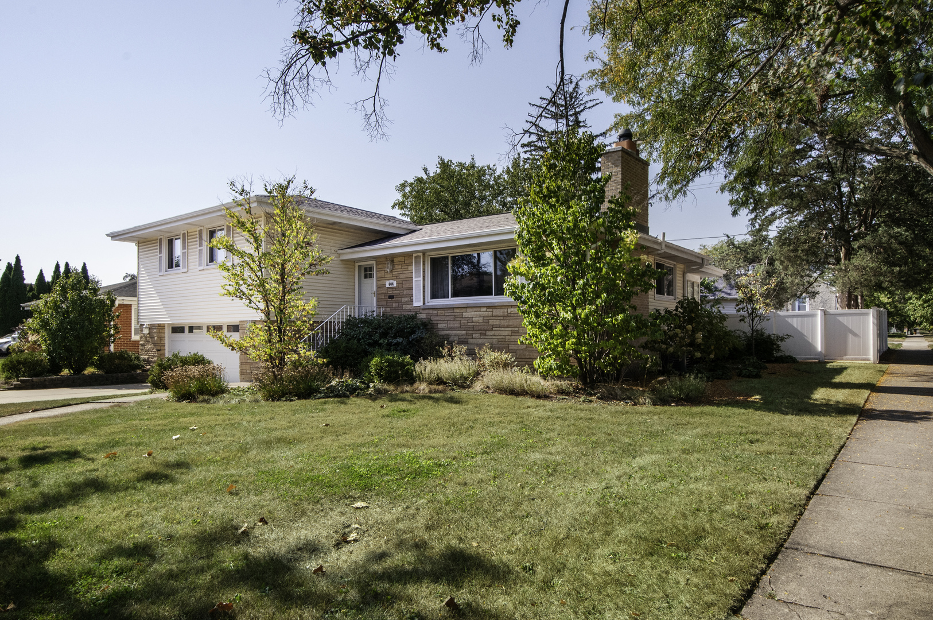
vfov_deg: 56.0
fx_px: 582
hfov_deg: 77.4
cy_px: 310
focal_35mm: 22
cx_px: 466
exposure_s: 1/1000
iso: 640
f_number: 9
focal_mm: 15
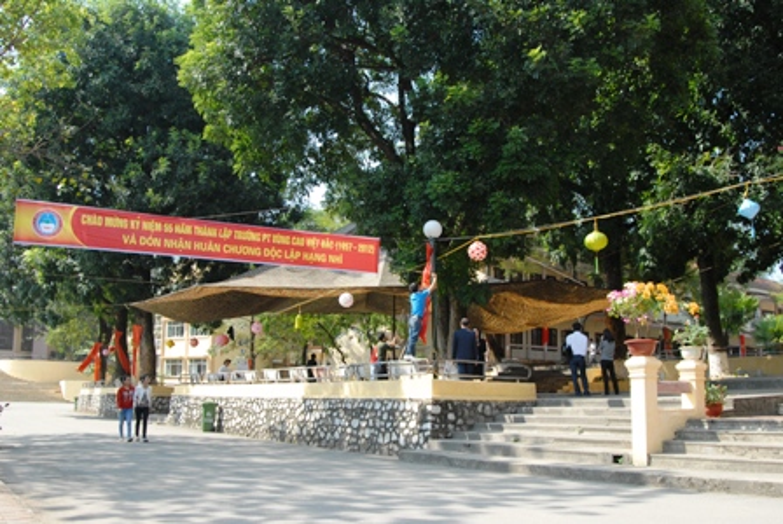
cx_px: 392
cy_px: 262
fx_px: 784
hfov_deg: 53.1
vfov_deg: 37.0
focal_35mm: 36
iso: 320
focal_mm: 24
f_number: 9
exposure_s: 1/320
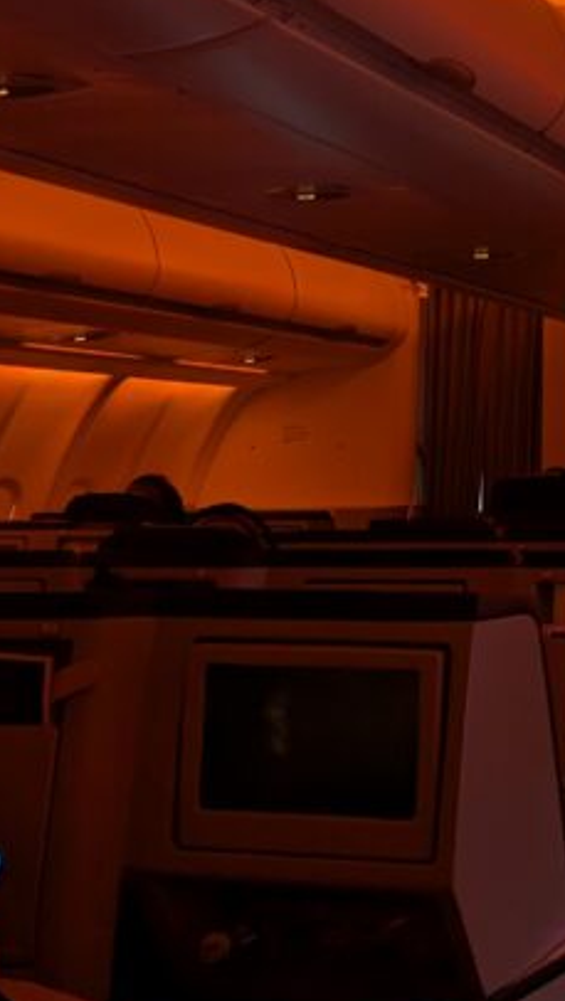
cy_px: 174
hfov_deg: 17.6
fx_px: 1754
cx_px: 646
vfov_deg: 30.9
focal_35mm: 66
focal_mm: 6.81
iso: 229
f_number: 1.85
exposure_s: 1/45.4
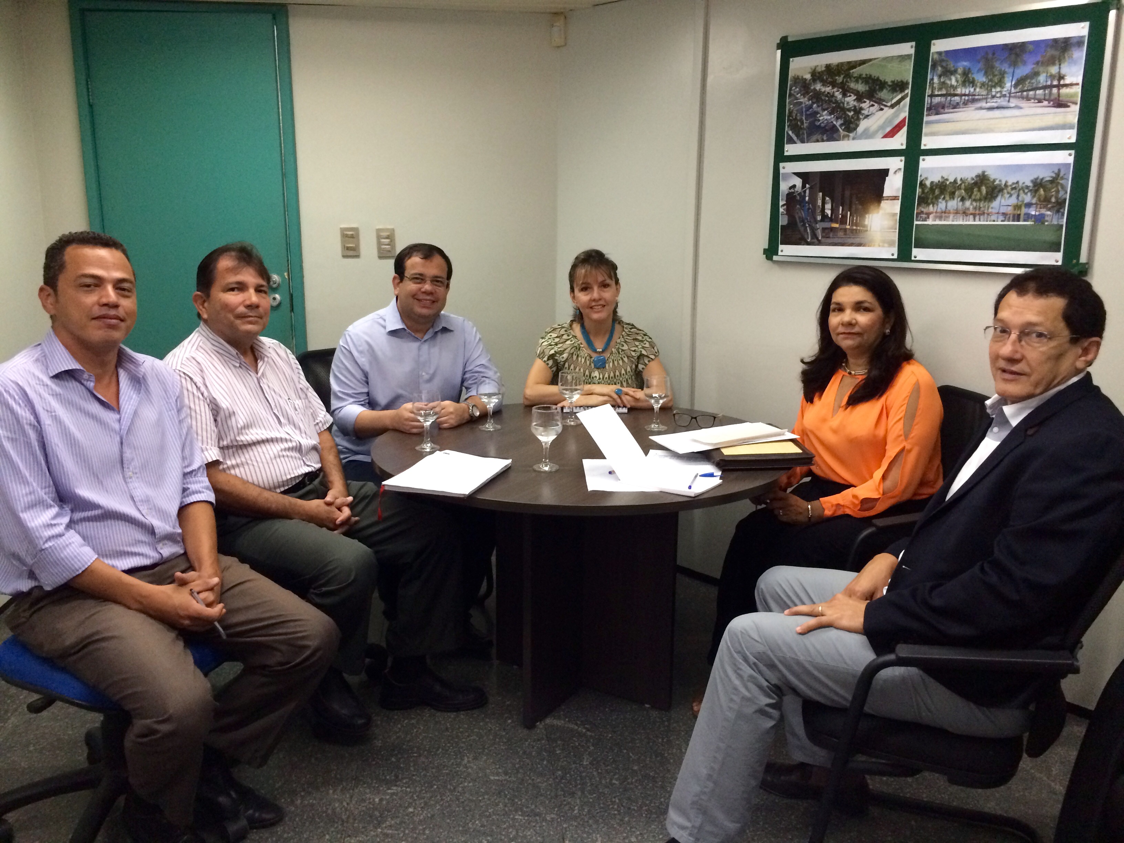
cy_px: 422
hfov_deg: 61.7
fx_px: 942
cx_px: 562
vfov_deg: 48.2
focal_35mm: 29
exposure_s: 1/30
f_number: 2.2
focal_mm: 4.15
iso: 250
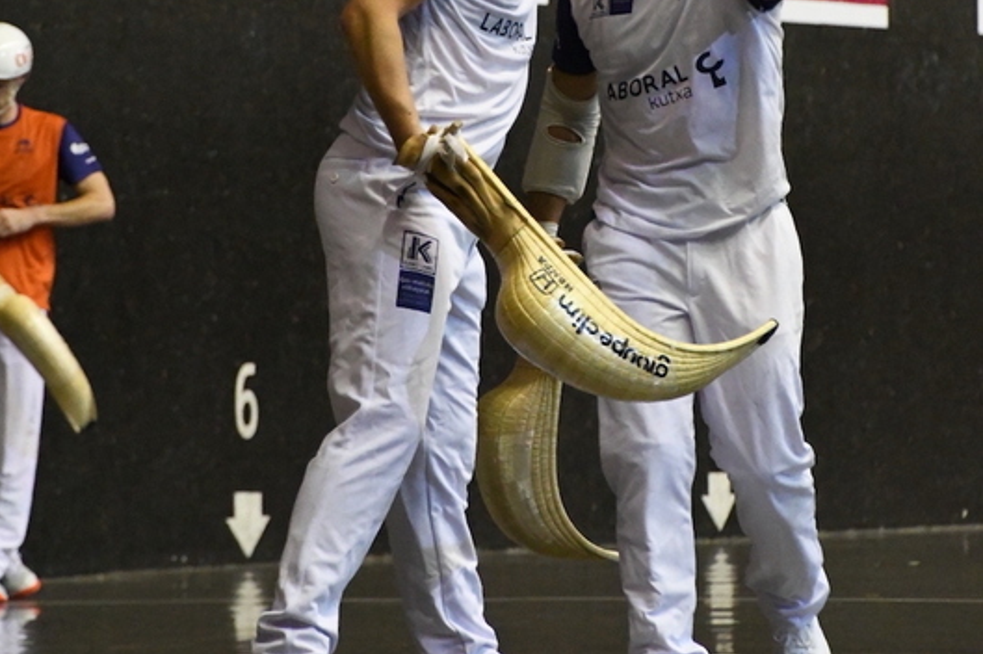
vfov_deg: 4.3
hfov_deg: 6.5
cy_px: 149
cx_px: 491
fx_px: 8650
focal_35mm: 317
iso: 12800
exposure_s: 1/750
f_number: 6
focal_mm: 140
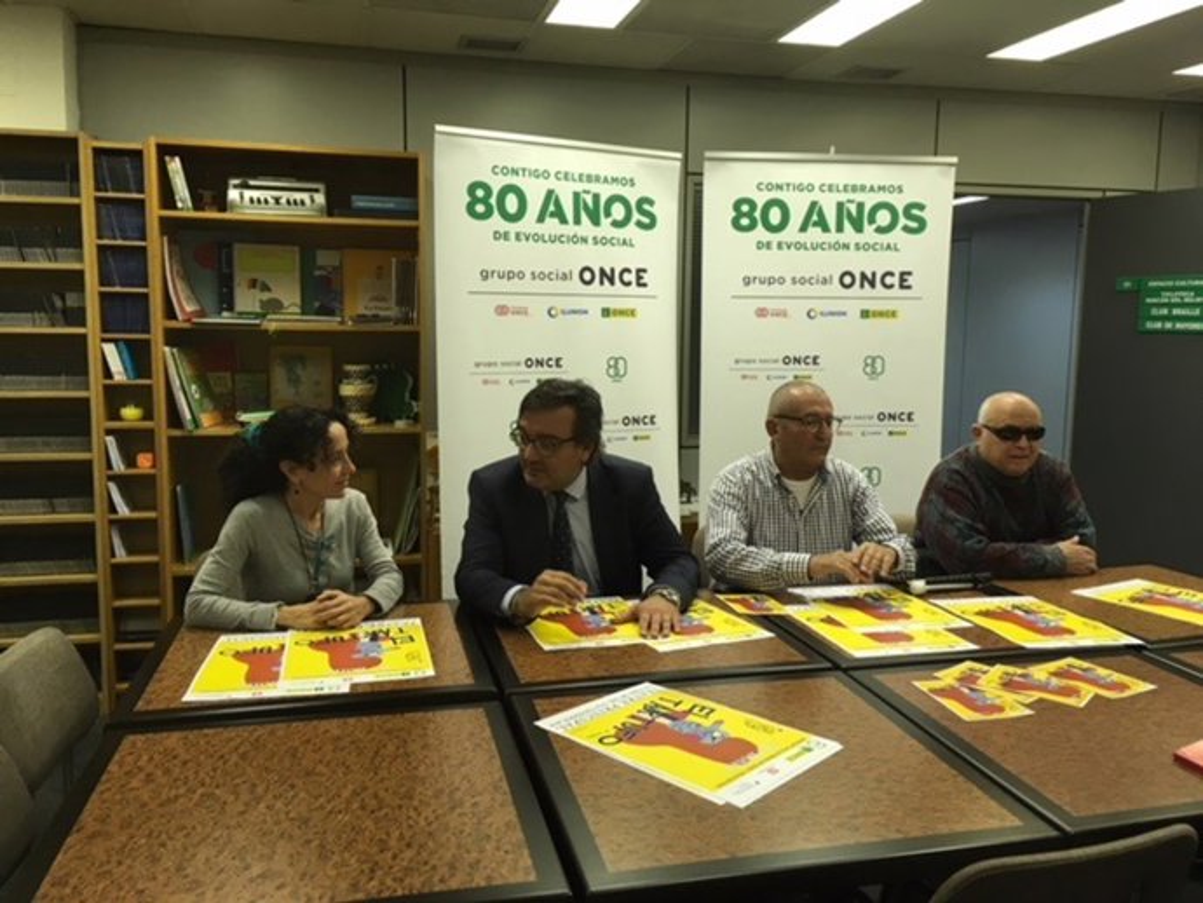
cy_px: 452
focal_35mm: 29
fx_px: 1008
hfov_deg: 61.6
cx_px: 602
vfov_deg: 48.3
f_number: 2.2
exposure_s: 1/33
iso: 32
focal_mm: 4.15
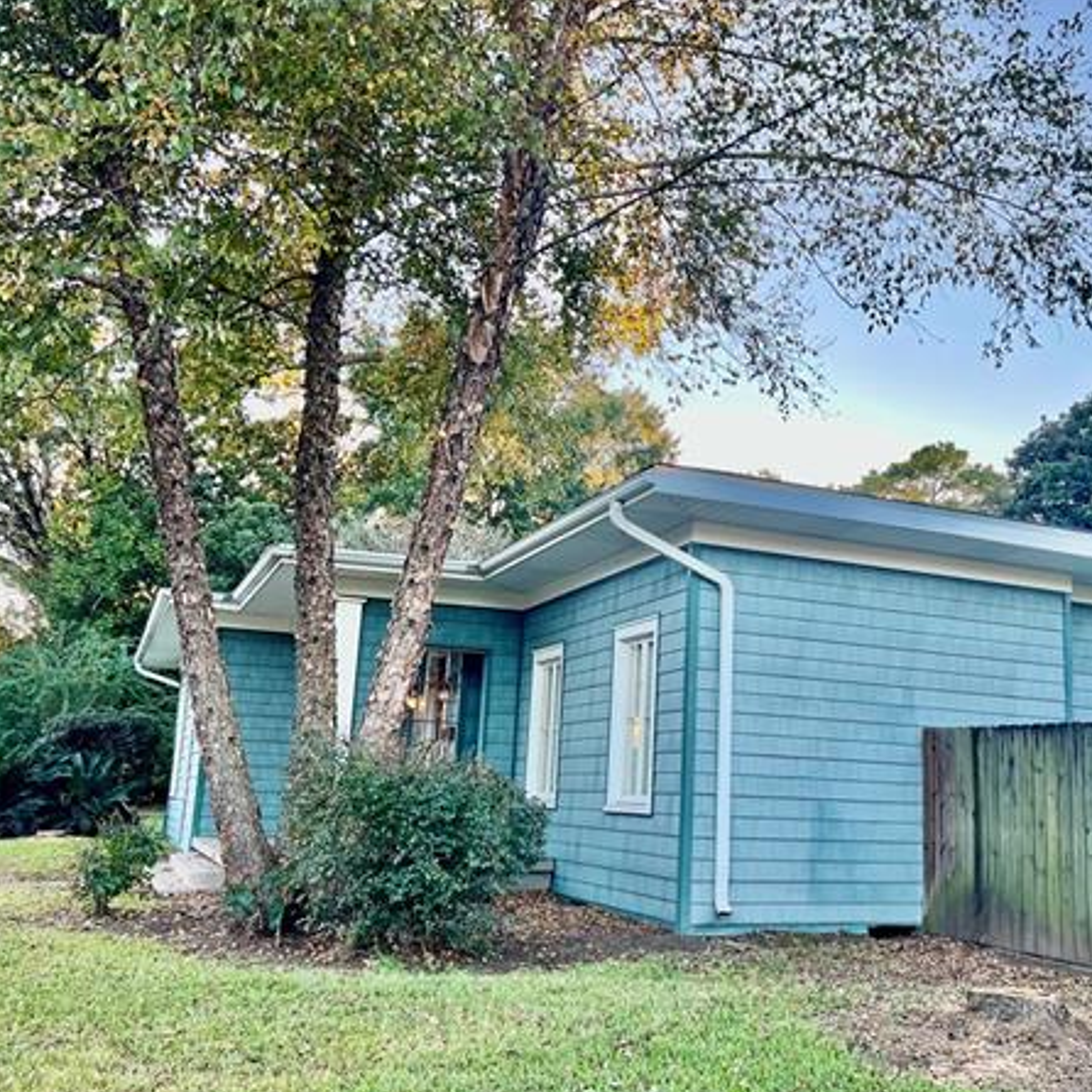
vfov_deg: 49.7
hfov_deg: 49.3
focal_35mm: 33
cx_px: 681
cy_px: 580
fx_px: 1178
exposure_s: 1/260
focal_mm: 5.7
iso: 50
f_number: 1.5
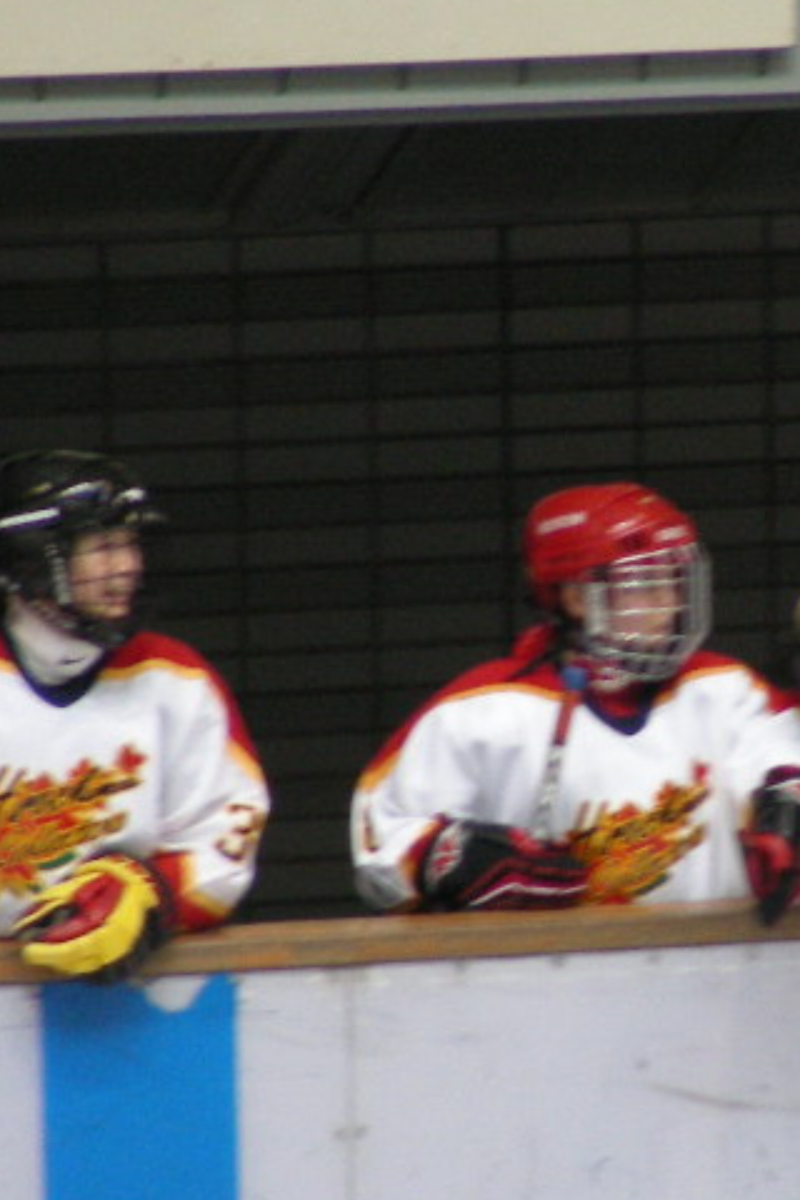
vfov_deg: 2.4
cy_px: 728
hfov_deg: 1.6
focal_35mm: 844
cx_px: 705
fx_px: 28131
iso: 200
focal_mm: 63.3
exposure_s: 1/27
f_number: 3.5
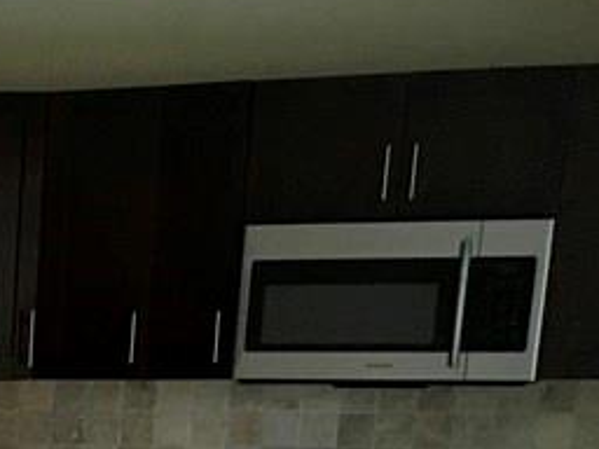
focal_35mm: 116
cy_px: 868
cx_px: -412
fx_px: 2007
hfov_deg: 15.1
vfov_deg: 11.6
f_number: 2.2
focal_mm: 4.15
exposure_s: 1/30
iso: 125
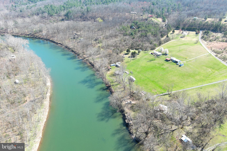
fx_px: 183
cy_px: 76
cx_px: 114
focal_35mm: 29
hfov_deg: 63.7
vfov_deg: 45.0
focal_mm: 10.57
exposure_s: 1/274
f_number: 2.8
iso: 100
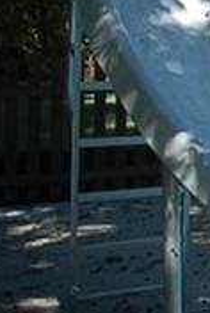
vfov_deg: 22.9
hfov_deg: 11.0
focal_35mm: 87
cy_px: 48
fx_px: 758
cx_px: 614
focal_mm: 10
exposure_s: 1/200
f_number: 7.1
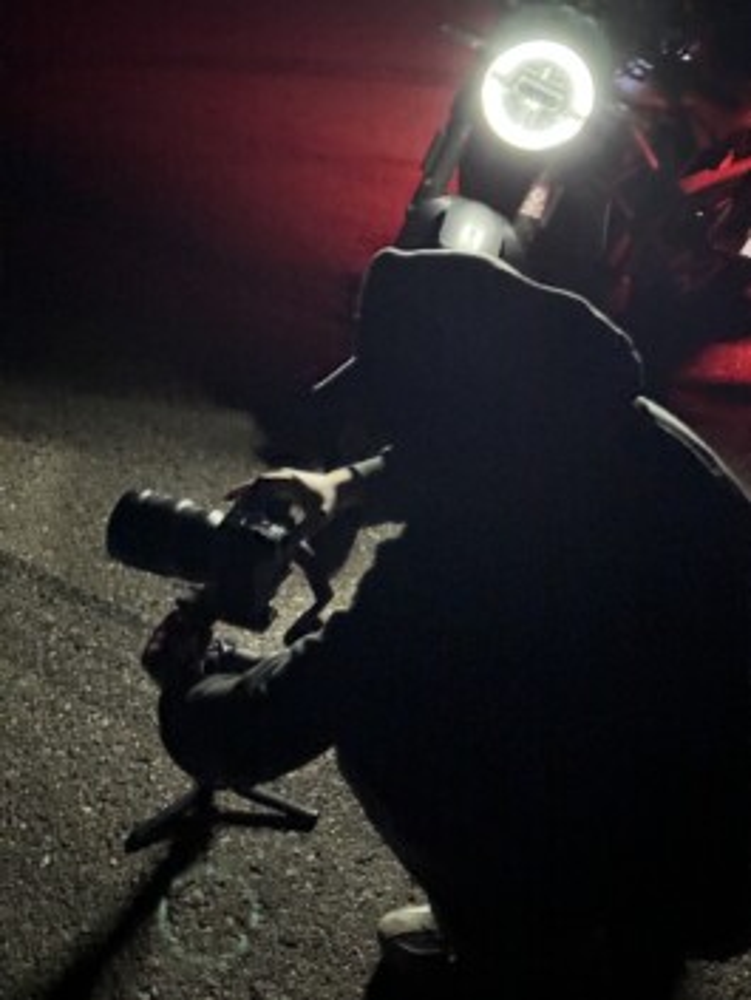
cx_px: 376
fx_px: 1388
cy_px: 500
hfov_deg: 30.3
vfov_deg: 39.6
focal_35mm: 48
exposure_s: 1/15
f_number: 1.78
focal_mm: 6.76
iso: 10000
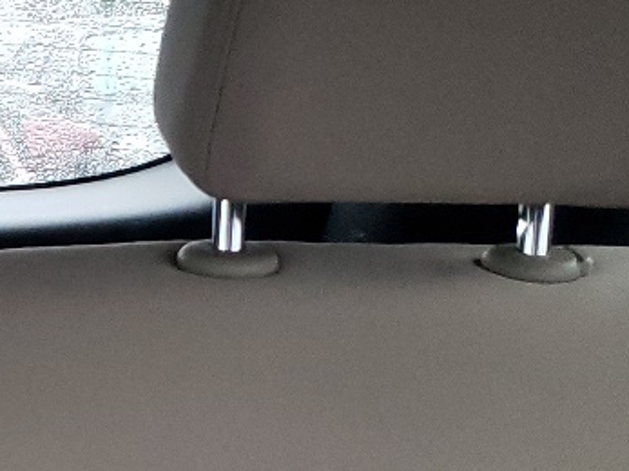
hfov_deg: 14.6
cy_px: 737
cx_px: -457
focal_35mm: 120
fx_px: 2180
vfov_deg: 11.7
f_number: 1.5
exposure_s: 1/40
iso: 316
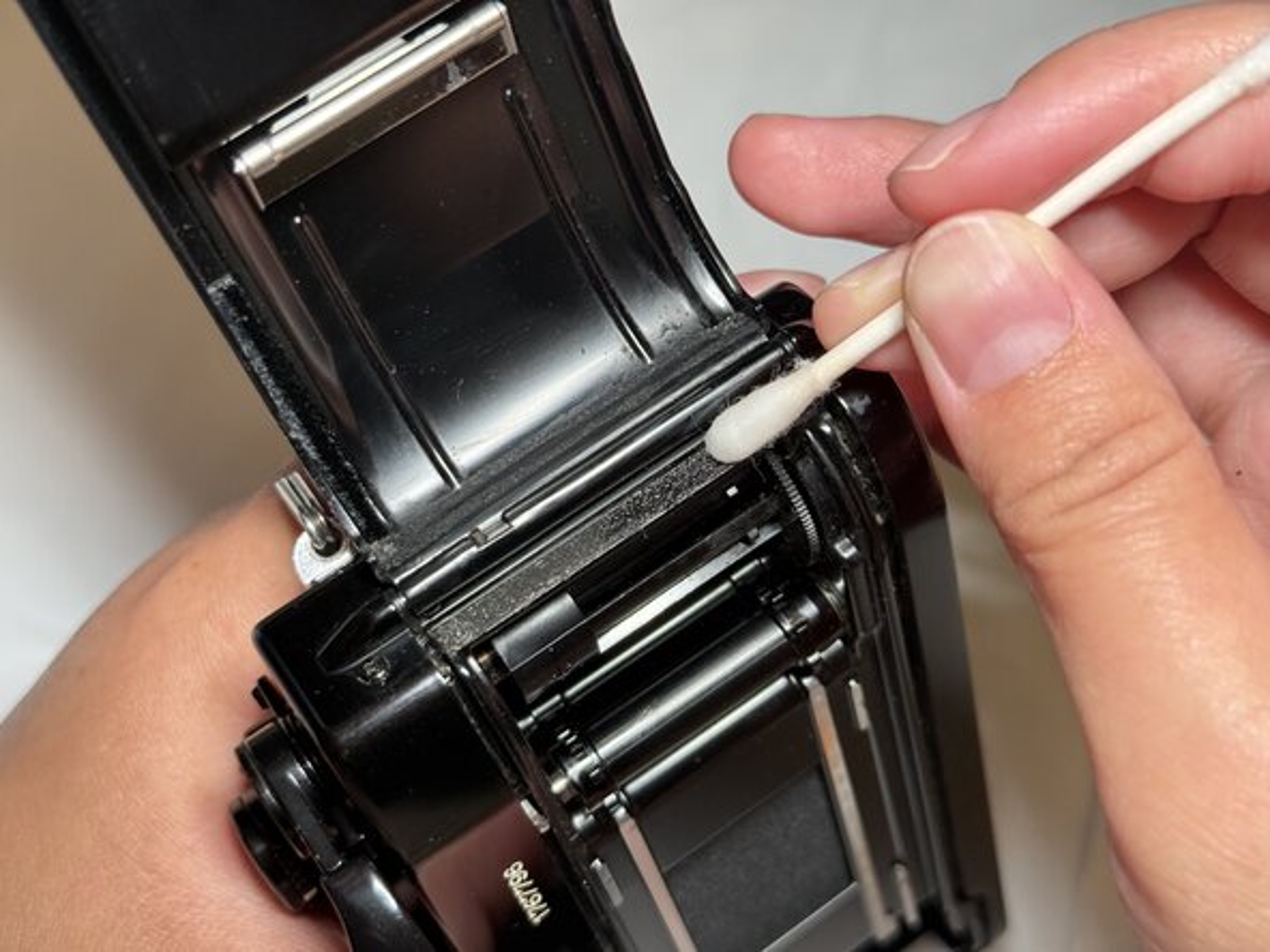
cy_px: 476
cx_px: 635
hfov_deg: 39.7
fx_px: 1761
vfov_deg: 30.3
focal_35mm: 48
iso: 64
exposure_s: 1/60
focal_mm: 6.76
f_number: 1.78
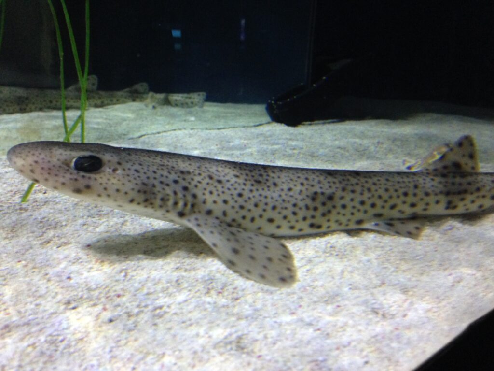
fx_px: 471
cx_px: 247
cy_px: 186
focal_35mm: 33
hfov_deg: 55.4
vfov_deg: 42.9
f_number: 2.4
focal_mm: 4.12
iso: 320
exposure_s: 1/17
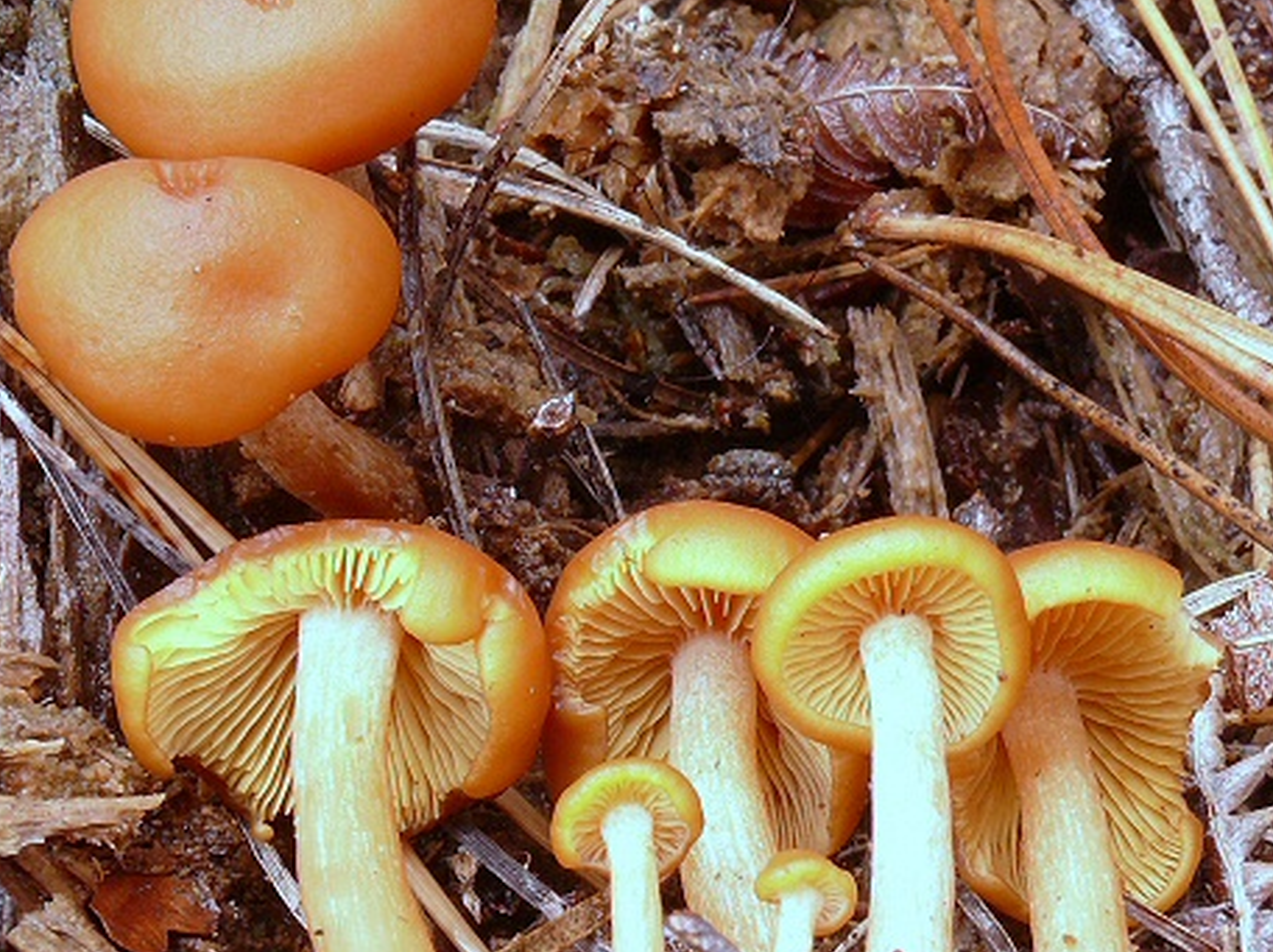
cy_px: 503
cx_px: 609
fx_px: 3159
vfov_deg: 17.1
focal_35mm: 86
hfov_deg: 22.8
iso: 100
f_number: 11
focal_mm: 11.8
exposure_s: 1.3
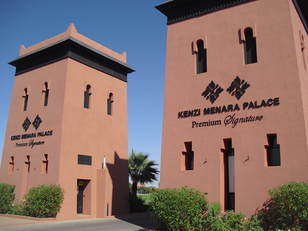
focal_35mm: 38
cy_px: 114
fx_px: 338
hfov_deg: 49.0
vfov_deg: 37.7
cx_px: 161
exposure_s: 1/160
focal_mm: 6.3
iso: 64
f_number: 7.8
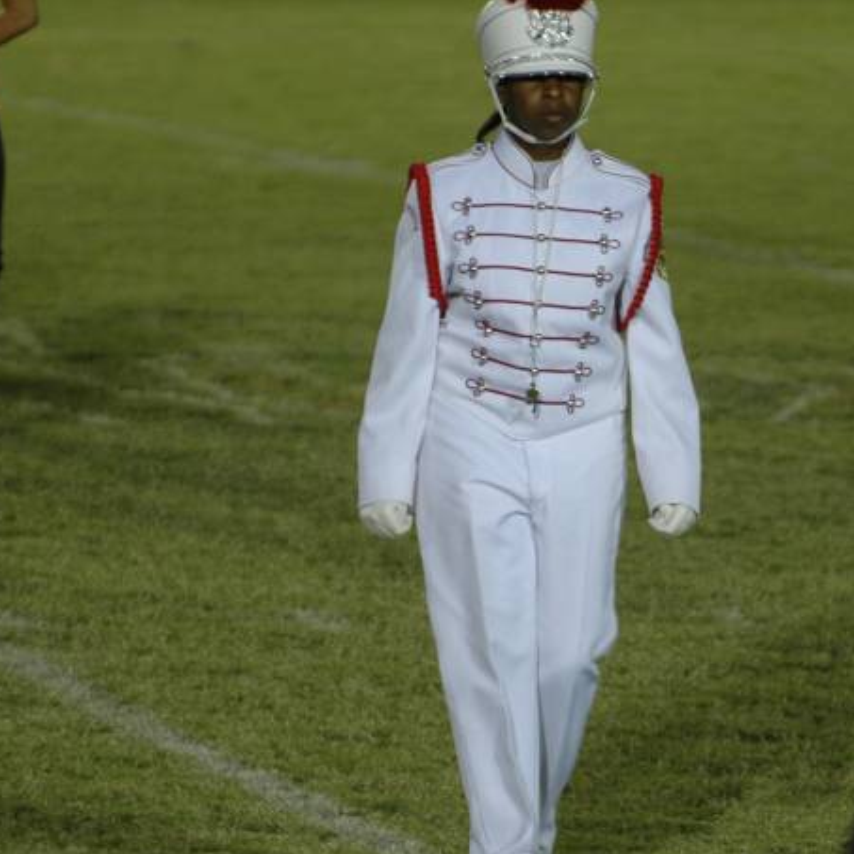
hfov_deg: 3.0
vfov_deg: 3.0
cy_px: 420
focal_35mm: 576
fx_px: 16077
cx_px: 567
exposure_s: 1/60
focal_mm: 200
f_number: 2.8
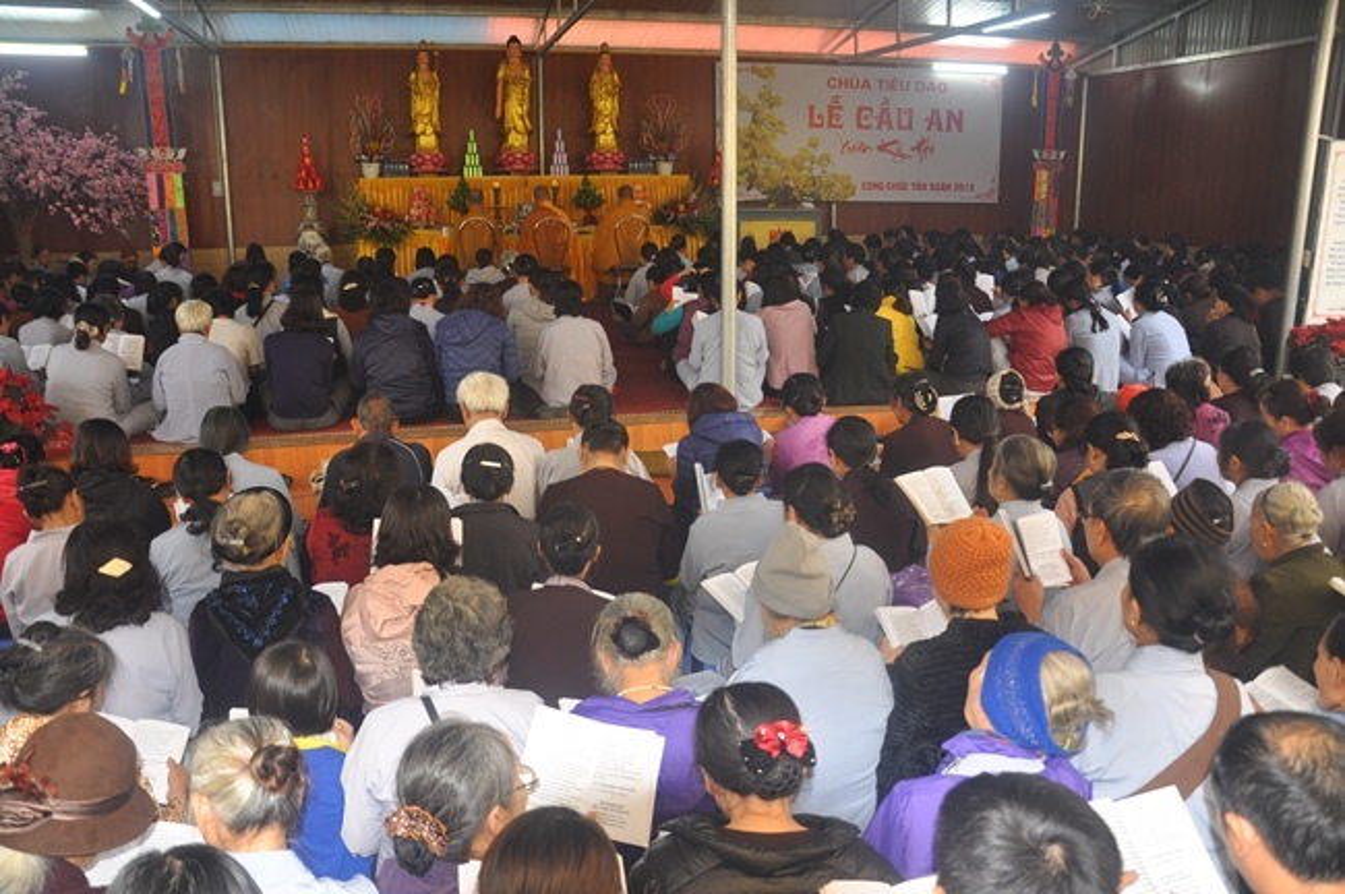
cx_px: 672
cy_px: 447
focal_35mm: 27
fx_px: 1008
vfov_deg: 47.8
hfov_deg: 67.4
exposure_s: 1/60
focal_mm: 18
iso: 640
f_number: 4
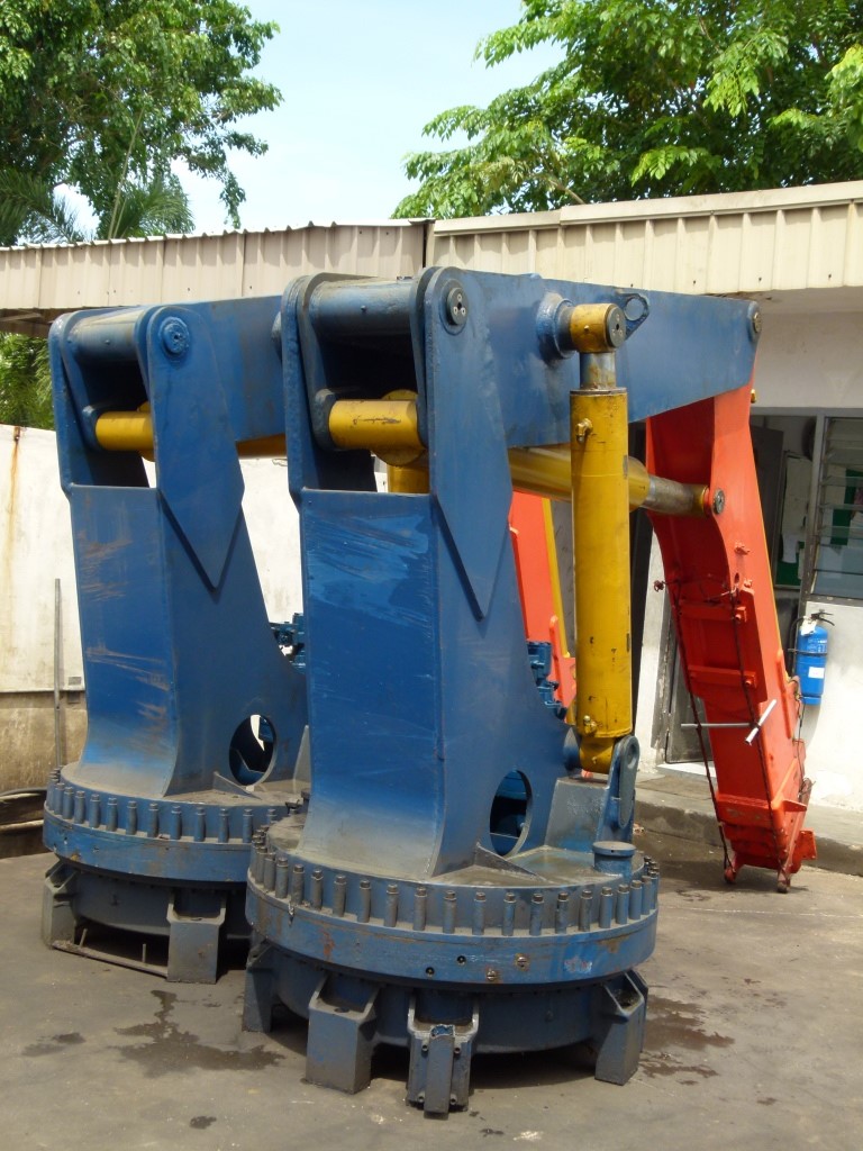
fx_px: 1363
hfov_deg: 35.1
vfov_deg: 45.8
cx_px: 432
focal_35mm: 41
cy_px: 576
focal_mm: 7.4
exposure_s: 1/250
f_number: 4
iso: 100
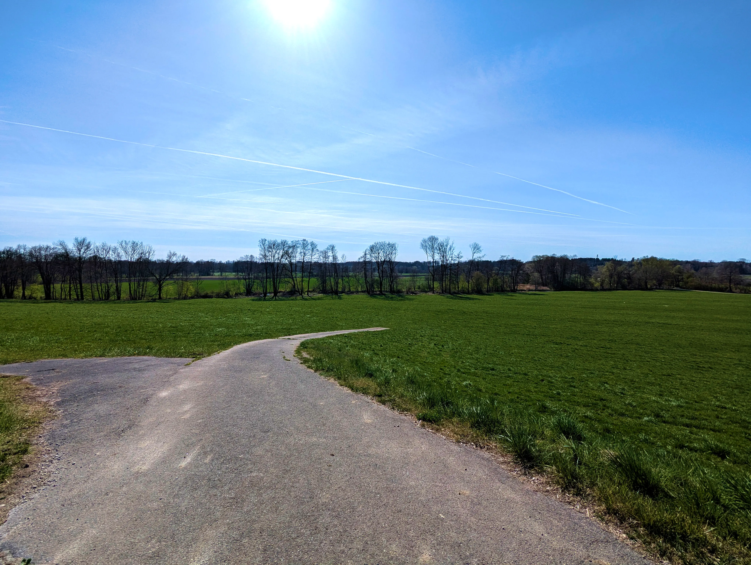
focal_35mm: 16
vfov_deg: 78.2
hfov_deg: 94.4
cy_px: 282
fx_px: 348
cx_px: 376
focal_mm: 2.35
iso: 41
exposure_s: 1/3205
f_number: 2.2
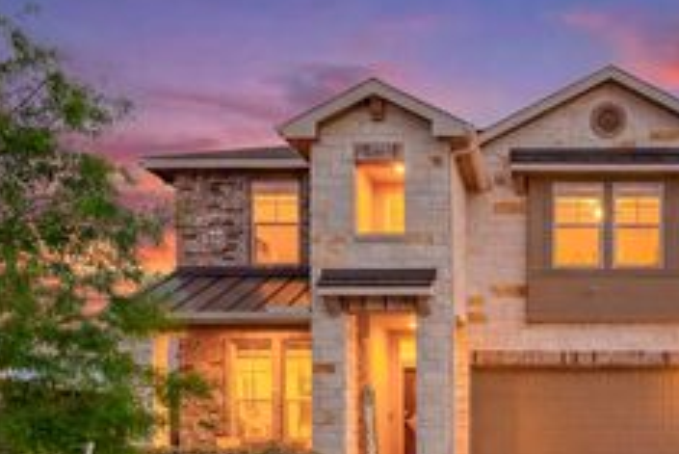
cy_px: 405
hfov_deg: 54.0
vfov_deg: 36.6
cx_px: 480
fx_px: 642
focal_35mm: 34
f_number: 10
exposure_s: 1/400
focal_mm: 16
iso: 200
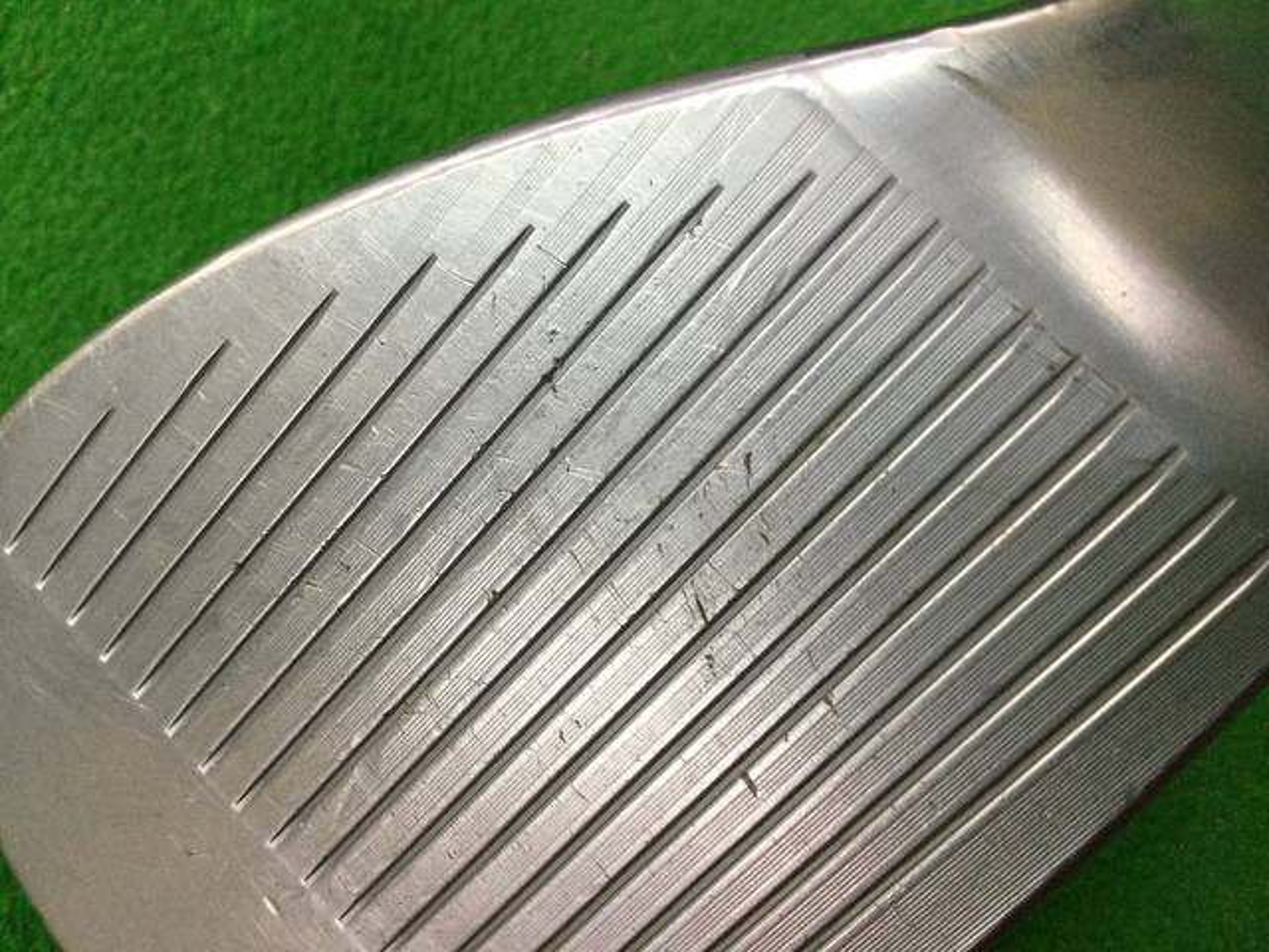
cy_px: 476
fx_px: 1136
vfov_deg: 45.4
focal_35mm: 31
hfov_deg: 58.4
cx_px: 634
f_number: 2.4
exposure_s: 1/30
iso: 40
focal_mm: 3.3
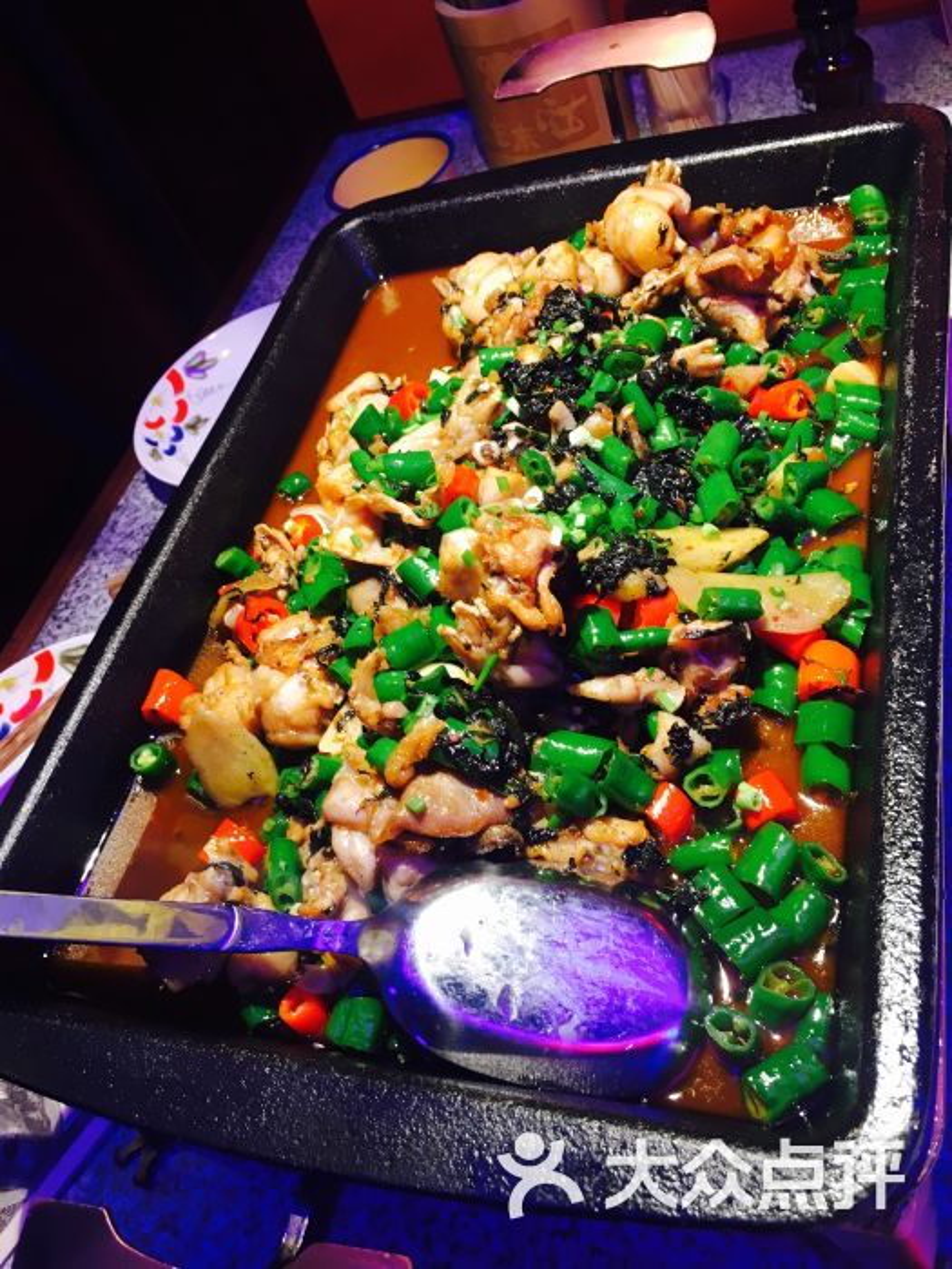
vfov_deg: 61.7
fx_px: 1063
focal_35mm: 29
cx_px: 476
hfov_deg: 48.2
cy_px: 634
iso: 64
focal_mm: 4.15
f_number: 2.2
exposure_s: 1/33
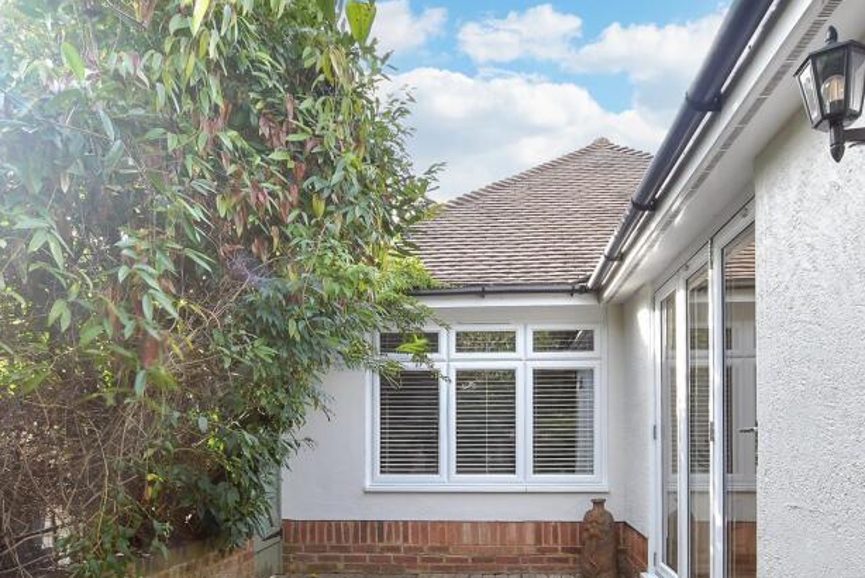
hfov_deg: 71.5
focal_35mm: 25
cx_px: 440
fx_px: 601
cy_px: 435
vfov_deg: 49.3
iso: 160
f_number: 8
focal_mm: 10
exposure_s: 1/40
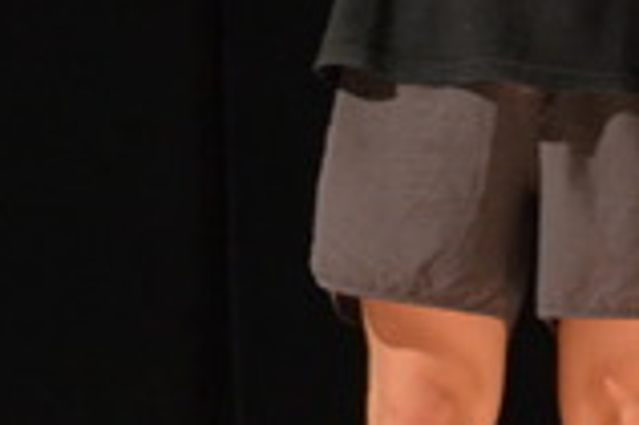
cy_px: 40
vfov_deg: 3.7
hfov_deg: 5.6
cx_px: 186
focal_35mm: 370
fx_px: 6565
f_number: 3.8
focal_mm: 55
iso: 1600
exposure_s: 1/40
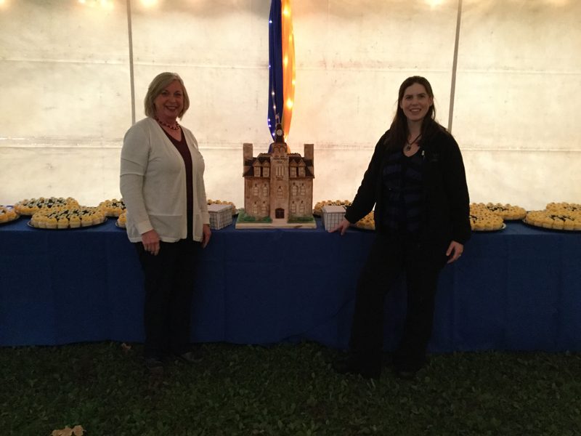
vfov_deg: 45.4
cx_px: 290
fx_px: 520
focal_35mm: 31
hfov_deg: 58.4
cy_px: 218
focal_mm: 3.3
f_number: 2.4
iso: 250
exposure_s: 1/15
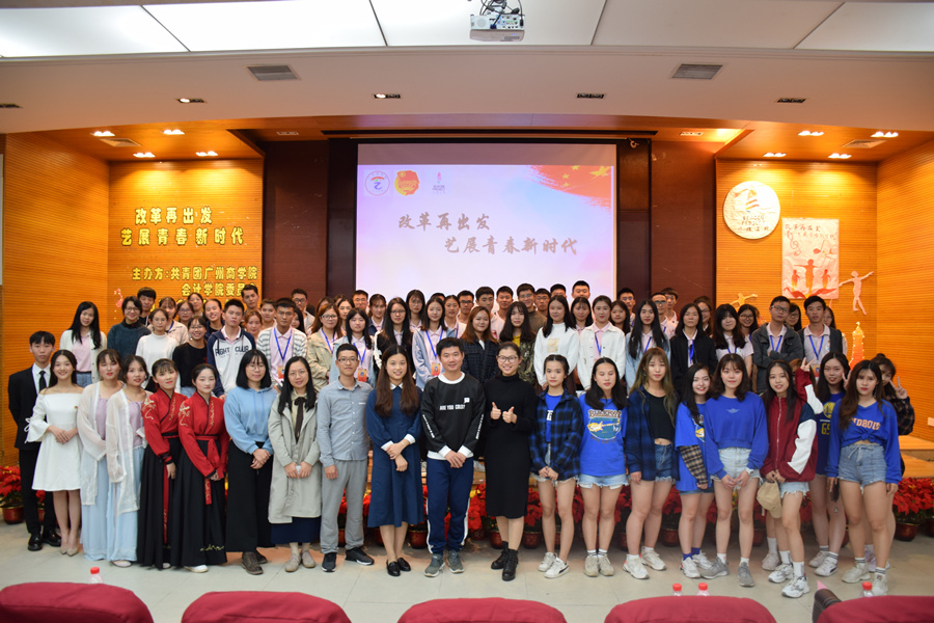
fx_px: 700
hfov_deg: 67.4
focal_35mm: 27
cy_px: 312
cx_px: 467
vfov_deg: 47.9
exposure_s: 1/15
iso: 400
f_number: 3.5
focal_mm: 18
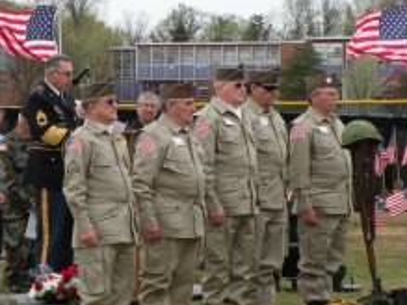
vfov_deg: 7.4
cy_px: 125
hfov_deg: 9.8
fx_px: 2362
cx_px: 149
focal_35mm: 201
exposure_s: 1/143
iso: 64
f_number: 5.6
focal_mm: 19.4
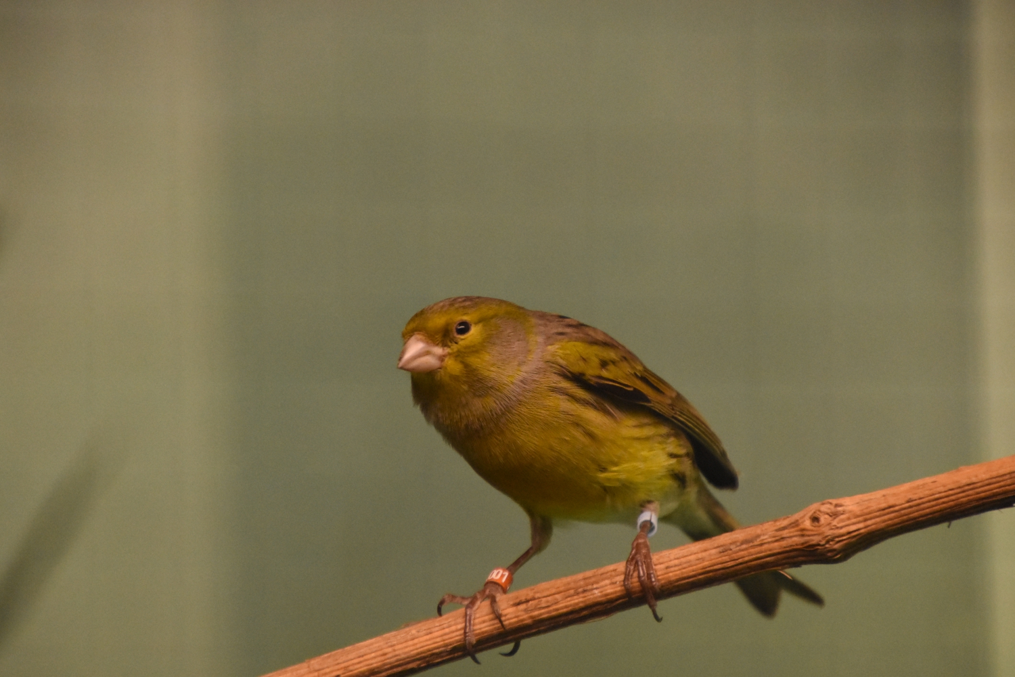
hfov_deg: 4.6
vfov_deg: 3.1
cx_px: 508
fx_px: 12687
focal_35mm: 450
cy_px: 338
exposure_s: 1/500
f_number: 7.1
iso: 5000
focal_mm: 300
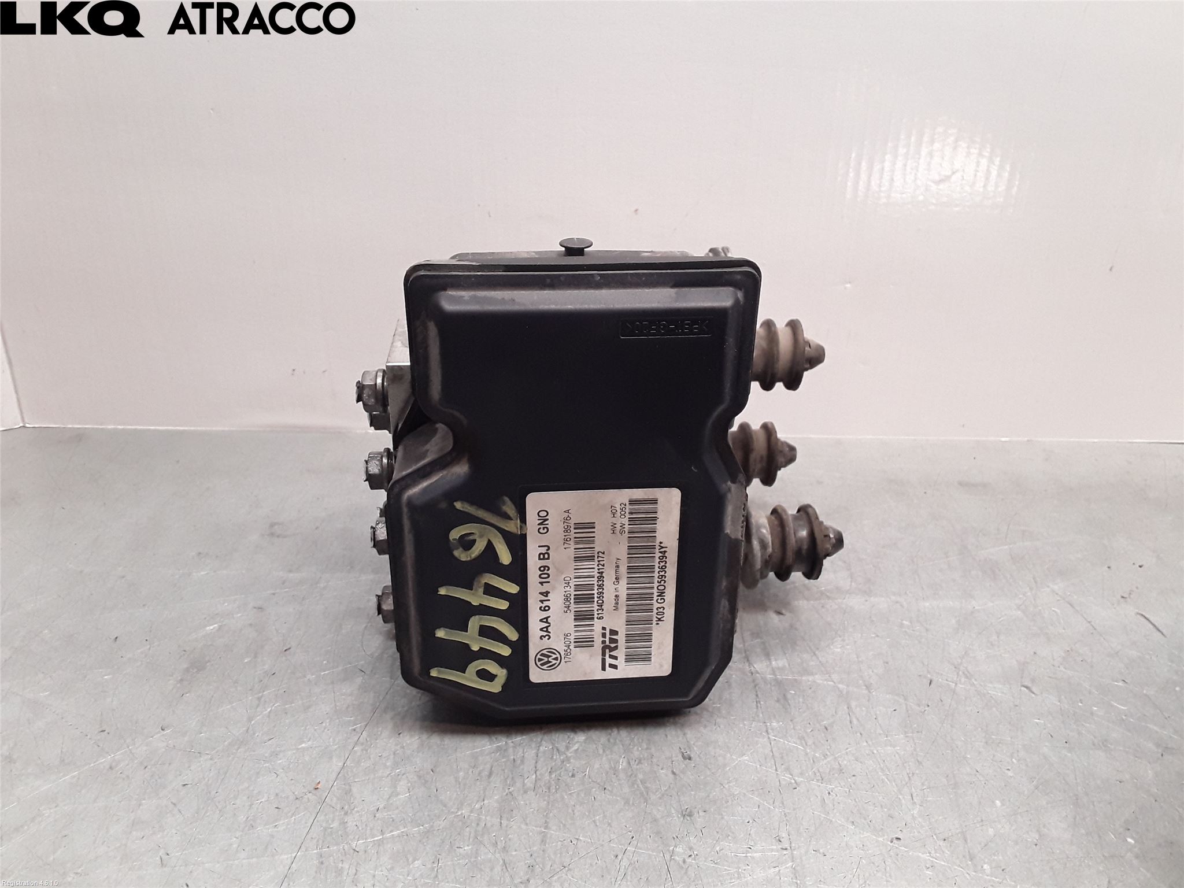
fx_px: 958
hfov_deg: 63.4
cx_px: 592
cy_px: 444
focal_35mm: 28
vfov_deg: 49.7
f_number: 1.9
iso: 100
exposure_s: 1/100
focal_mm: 2.91
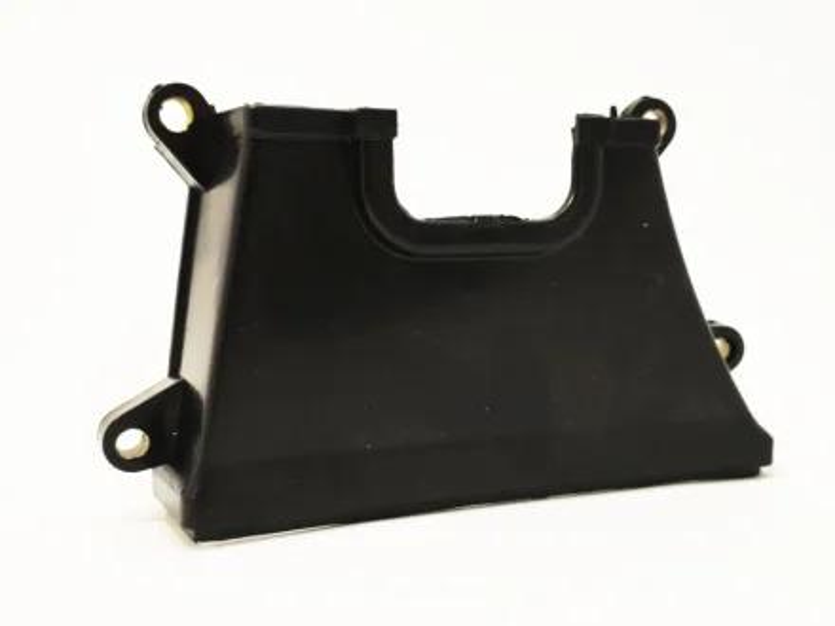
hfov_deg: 44.8
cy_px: 313
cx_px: 418
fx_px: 1013
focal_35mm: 42
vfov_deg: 34.3
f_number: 1.75
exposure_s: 1/100
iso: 126
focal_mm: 4.75
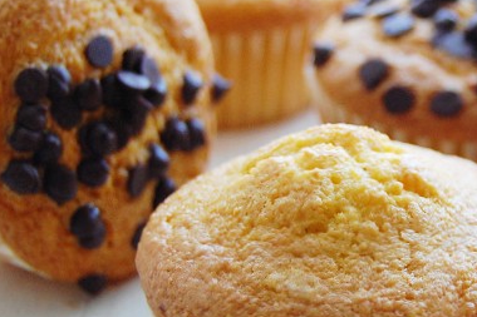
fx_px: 1580
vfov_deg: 11.5
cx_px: 409
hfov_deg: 17.0
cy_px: 135
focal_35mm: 119
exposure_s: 1/30
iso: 800
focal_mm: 31
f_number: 4.5
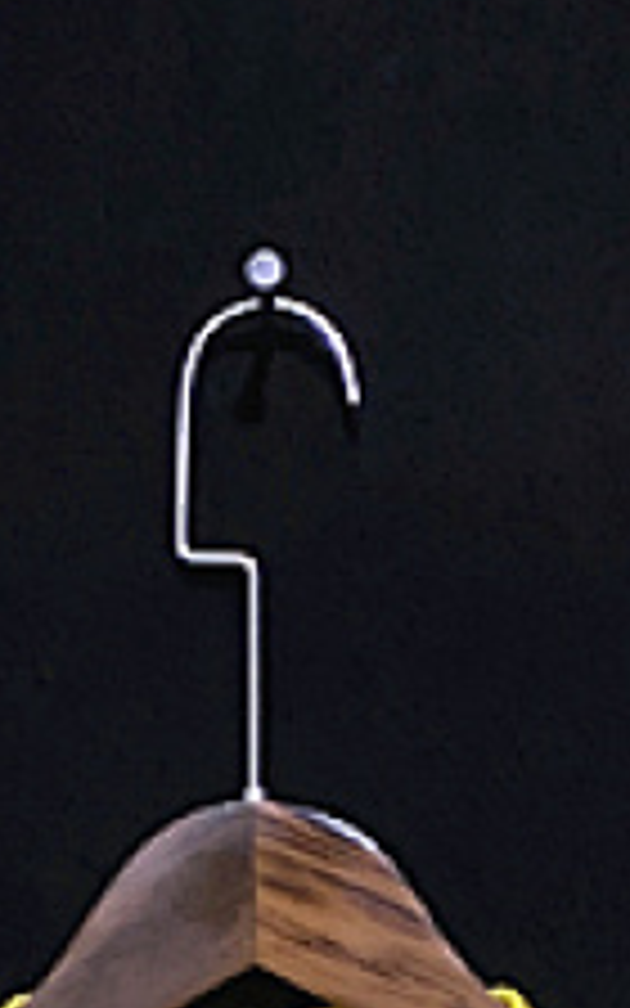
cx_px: 292
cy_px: 2034
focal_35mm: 133
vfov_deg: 13.4
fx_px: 3654
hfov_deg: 9.9
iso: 400
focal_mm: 4.25
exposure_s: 1/60
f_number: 1.8
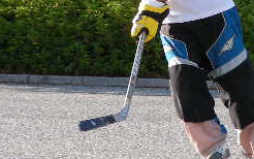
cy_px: 26
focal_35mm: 634
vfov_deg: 2.1
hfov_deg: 3.3
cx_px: 191
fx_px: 4391
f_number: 3.5
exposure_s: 1/168
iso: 50
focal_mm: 38.3
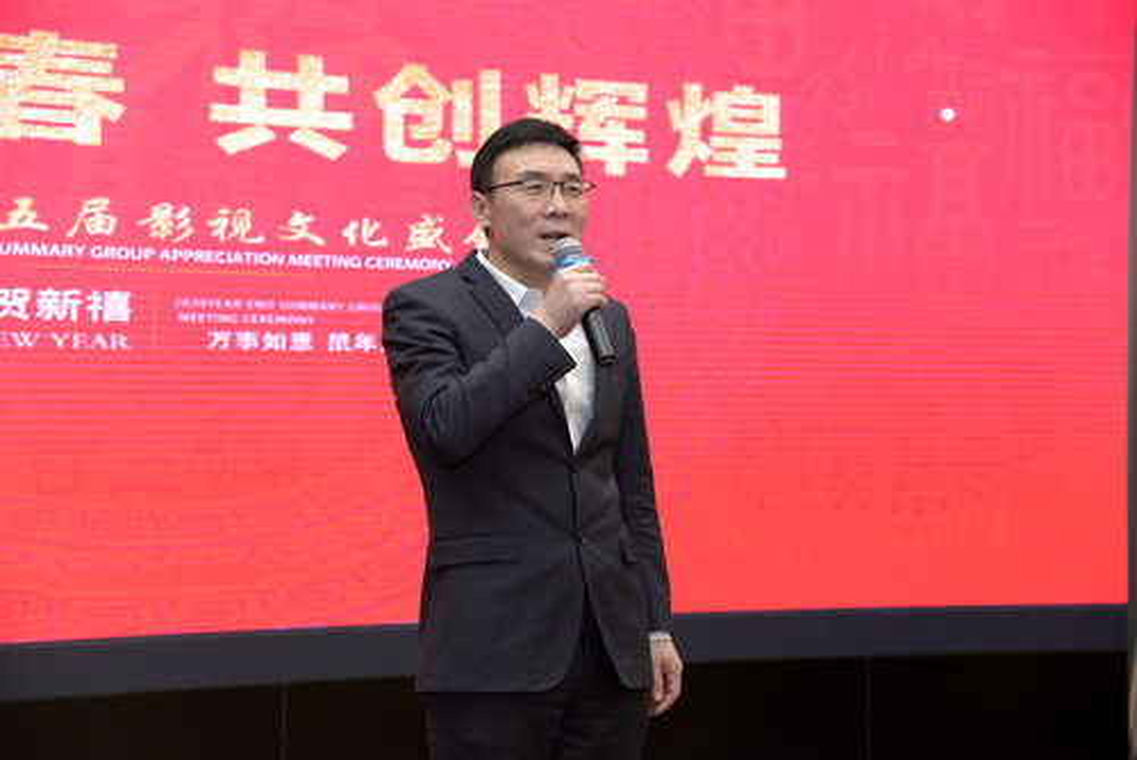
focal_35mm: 82
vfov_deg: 16.7
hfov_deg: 24.7
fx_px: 2591
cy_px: 380
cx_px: 568
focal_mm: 82
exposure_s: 1/125
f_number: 5
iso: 1600
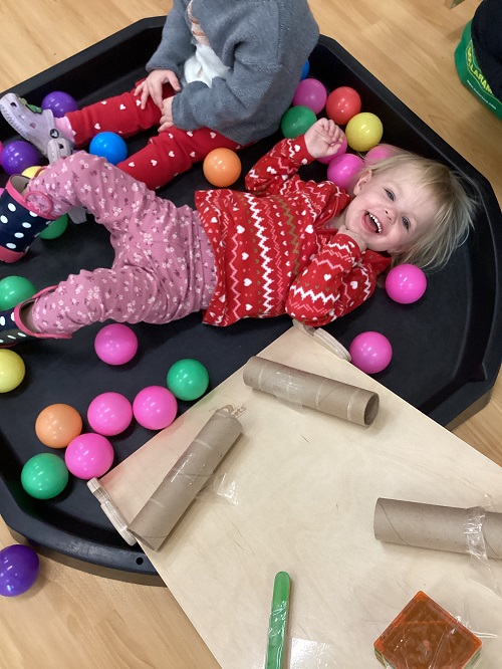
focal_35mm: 31
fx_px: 599
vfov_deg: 58.3
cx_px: 251
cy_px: 334
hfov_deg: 45.5
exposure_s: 1/60
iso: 200
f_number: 2.4
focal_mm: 3.3
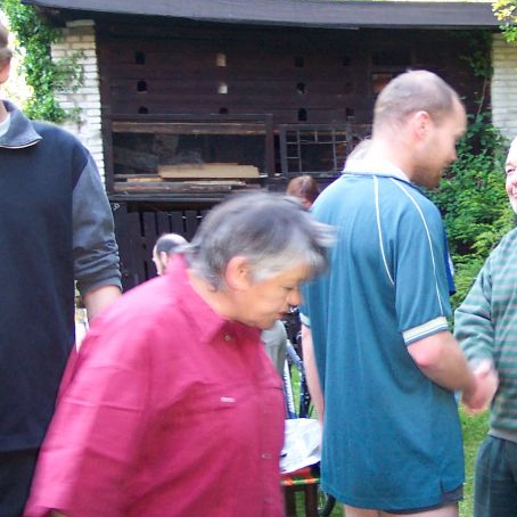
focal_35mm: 64
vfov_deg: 26.9
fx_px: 1081
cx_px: 458
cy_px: 263
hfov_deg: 26.1
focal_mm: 8
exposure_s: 1/30
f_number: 2.8
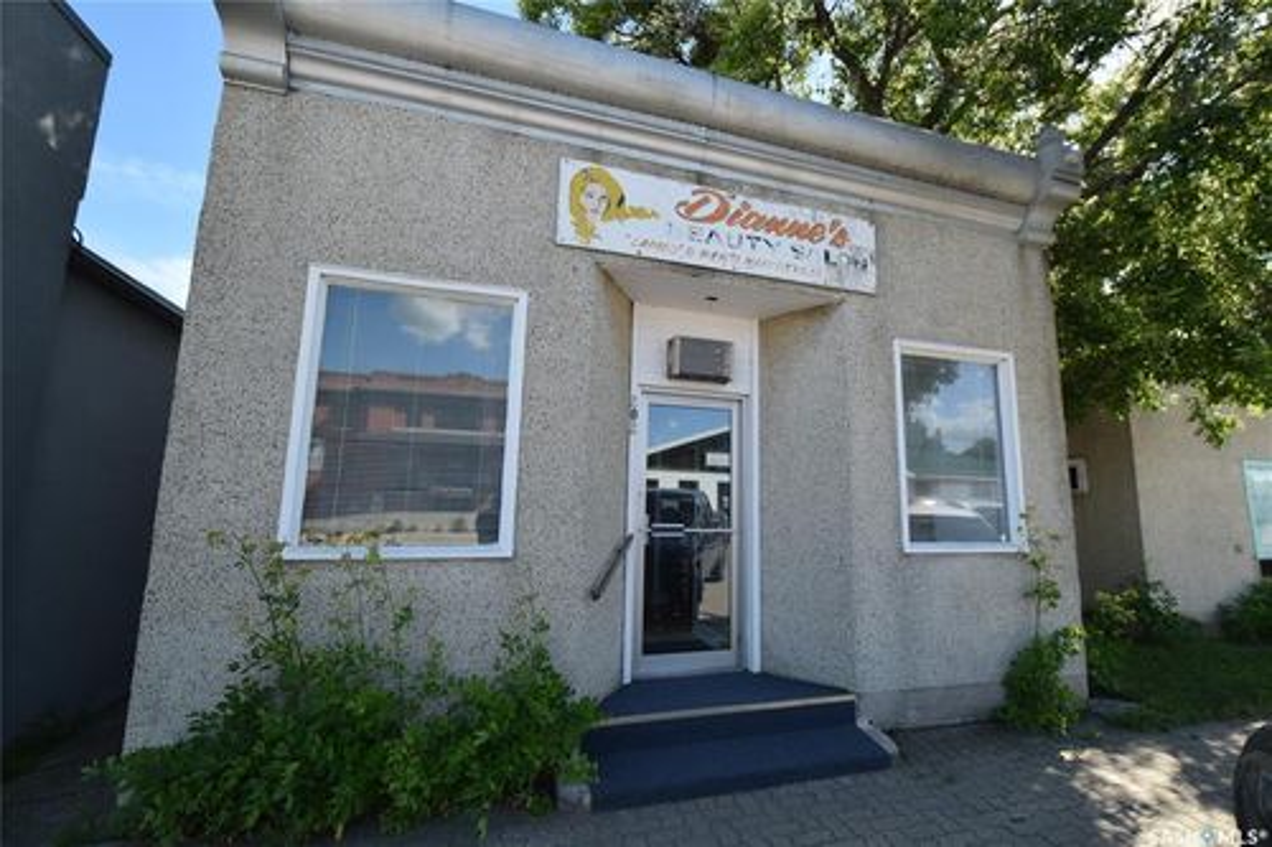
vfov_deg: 77.3
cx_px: 636
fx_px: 530
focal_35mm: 15
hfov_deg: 100.4
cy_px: 424
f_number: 8
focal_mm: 10
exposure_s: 1/400
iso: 400
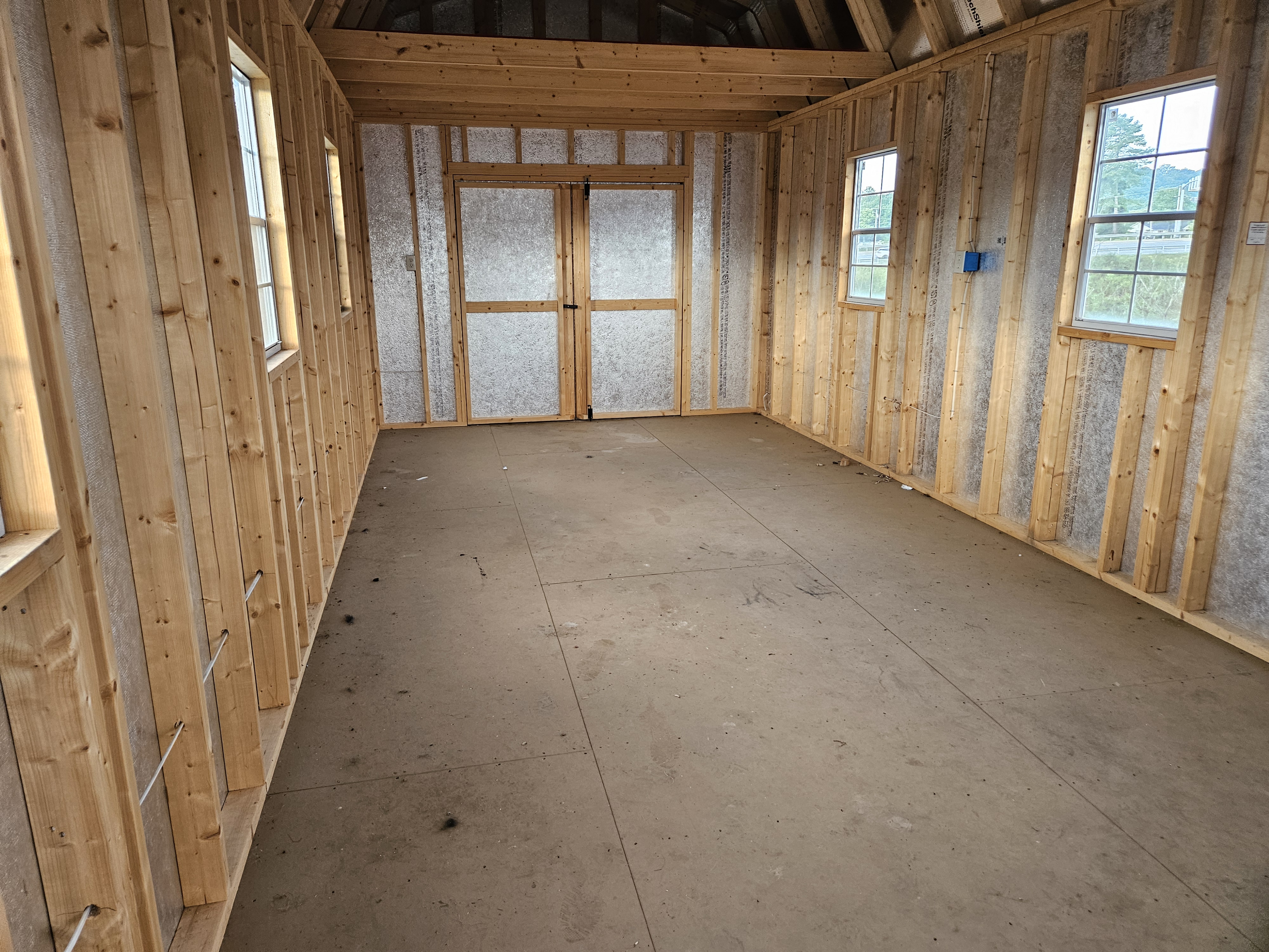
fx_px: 843
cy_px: 476
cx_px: 634
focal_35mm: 23
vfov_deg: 58.9
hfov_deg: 73.9
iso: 320
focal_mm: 5.4
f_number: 1.8
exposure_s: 1/170
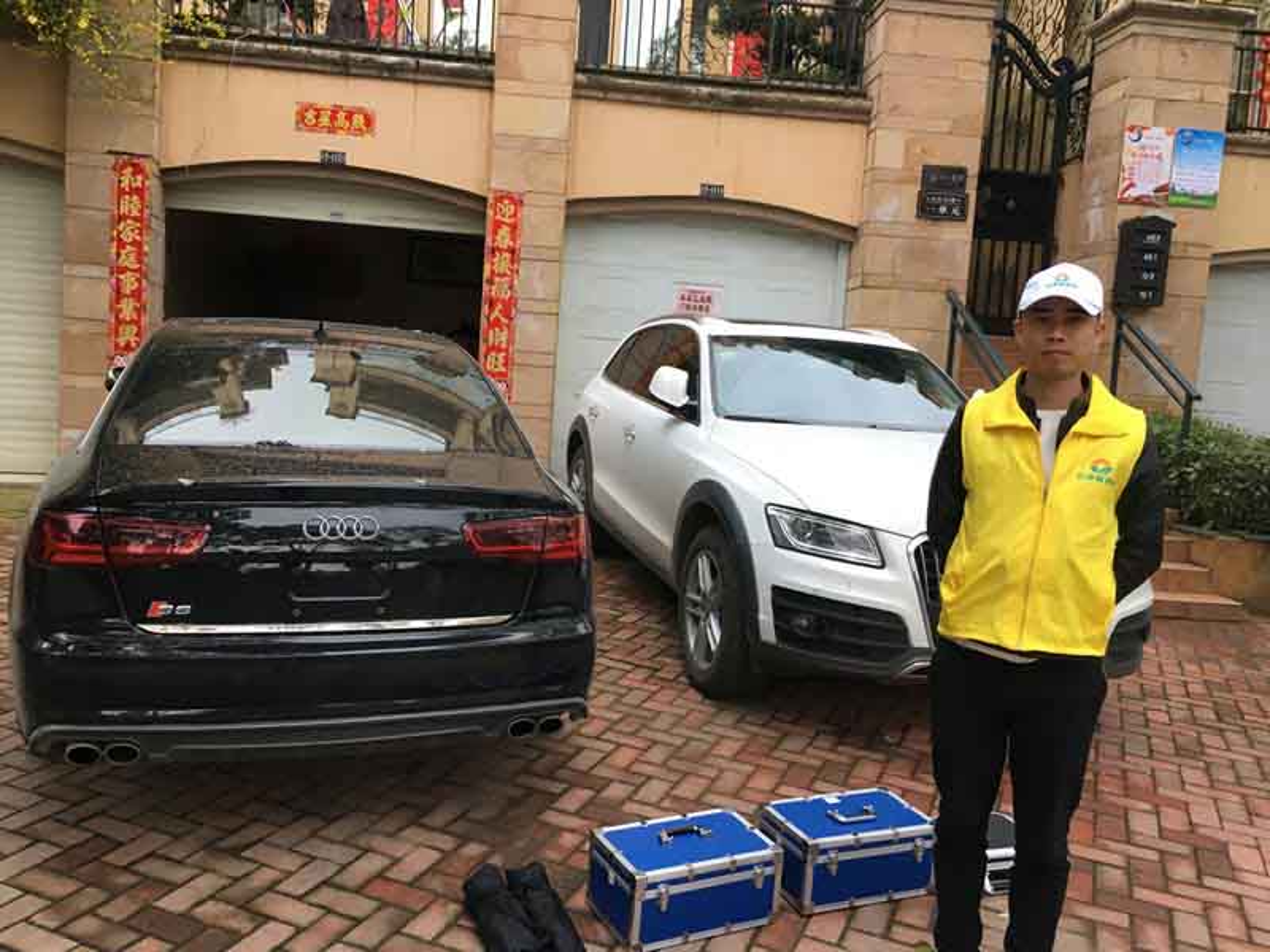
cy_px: 476
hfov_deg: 61.7
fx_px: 1064
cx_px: 635
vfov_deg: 48.2
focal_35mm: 29
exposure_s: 1/33
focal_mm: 4.15
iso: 32
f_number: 2.2
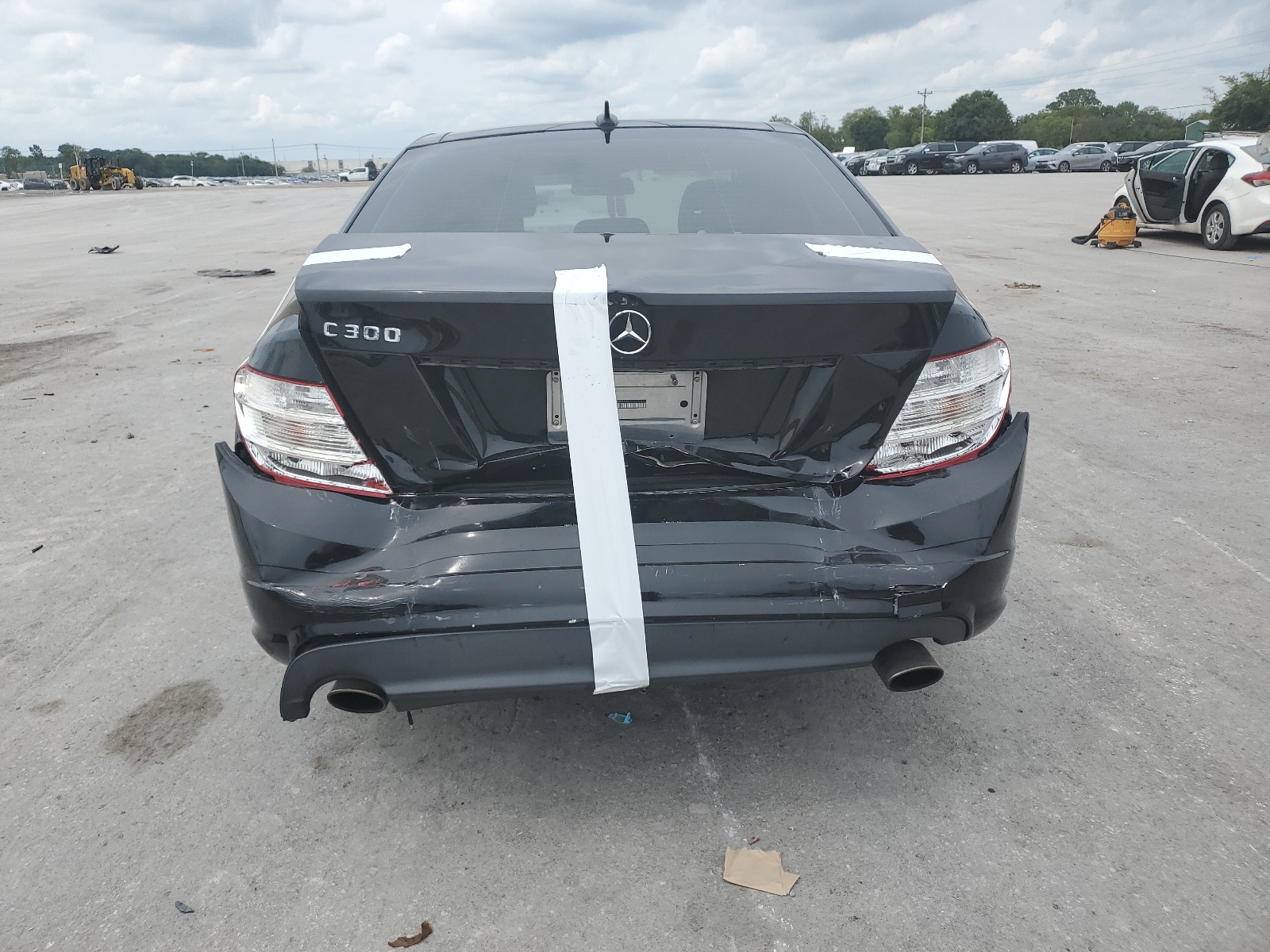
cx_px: 635
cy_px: 476
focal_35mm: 26
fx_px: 954
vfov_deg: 53.1
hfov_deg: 67.3
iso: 50
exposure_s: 1/2500
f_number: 1.5
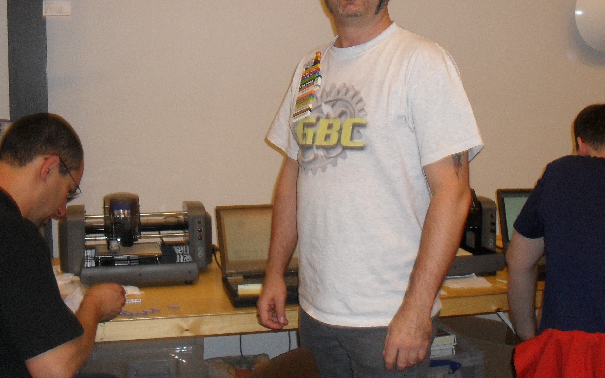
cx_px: 340
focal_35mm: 47
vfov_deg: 27.4
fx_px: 775
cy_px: 149
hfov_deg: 42.6
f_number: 3.2
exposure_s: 1/45
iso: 200
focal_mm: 6.3
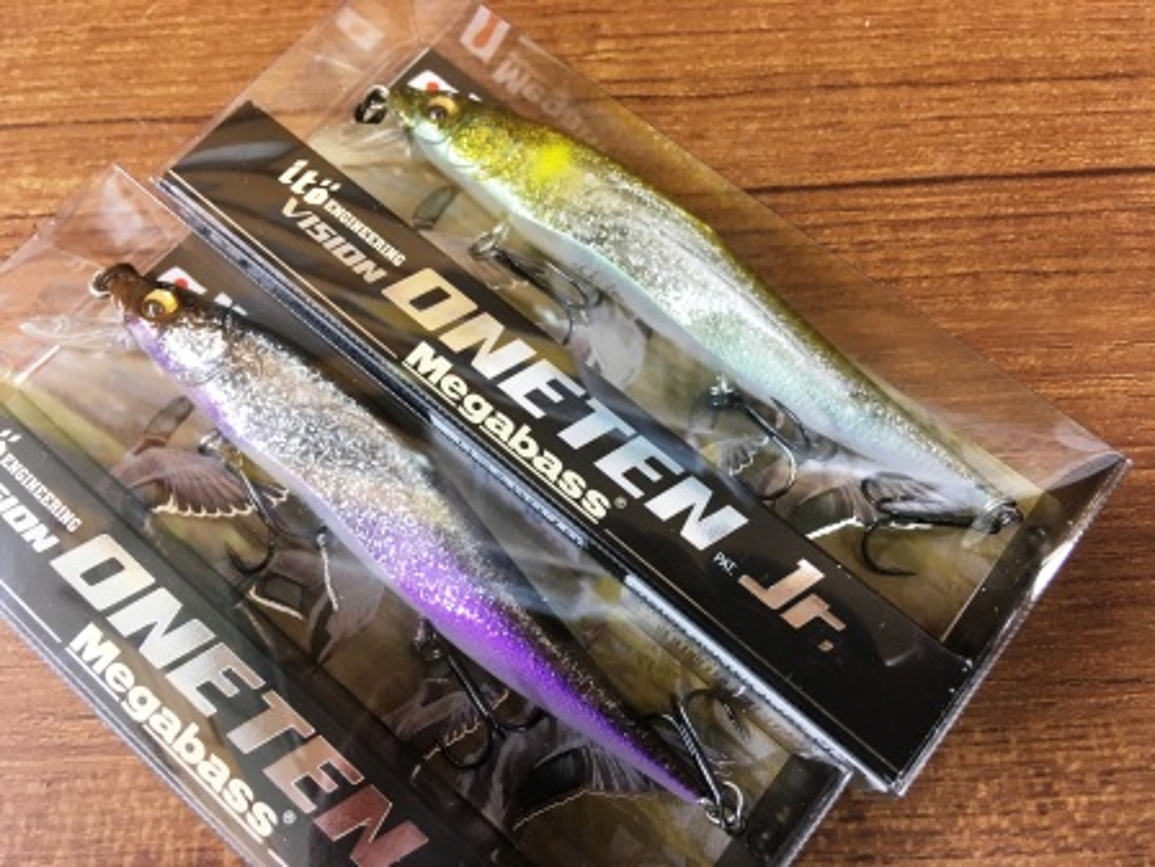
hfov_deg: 61.7
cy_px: 434
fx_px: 968
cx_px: 578
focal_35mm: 29
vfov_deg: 48.2
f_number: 2.2
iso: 80
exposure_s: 1/30
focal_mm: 4.15
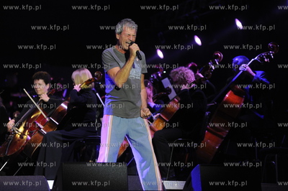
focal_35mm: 185
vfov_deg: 7.4
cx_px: 144
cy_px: 96
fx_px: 1479
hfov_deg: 11.1
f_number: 4
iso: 1600
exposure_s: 1/160
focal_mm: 185
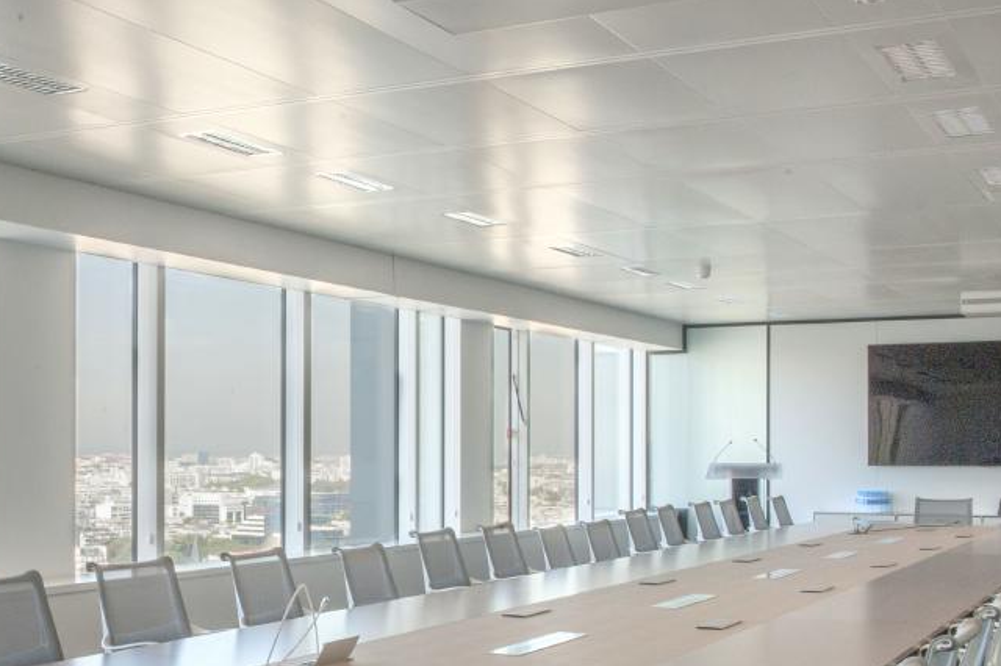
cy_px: 434
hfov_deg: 33.0
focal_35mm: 58
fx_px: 1612
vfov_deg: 23.3
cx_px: 131
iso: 560
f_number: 22
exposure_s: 1/20
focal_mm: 29
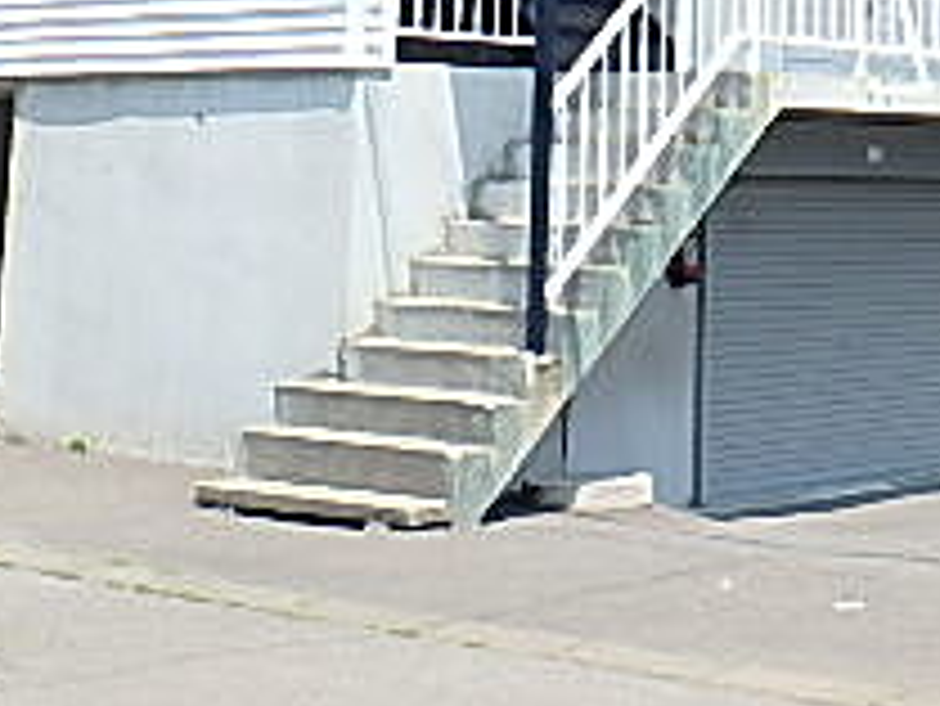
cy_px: -360
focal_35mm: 95
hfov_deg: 20.5
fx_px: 2581
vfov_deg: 14.5
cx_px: 688
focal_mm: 5.6
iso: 125
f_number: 4.7
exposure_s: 1/400
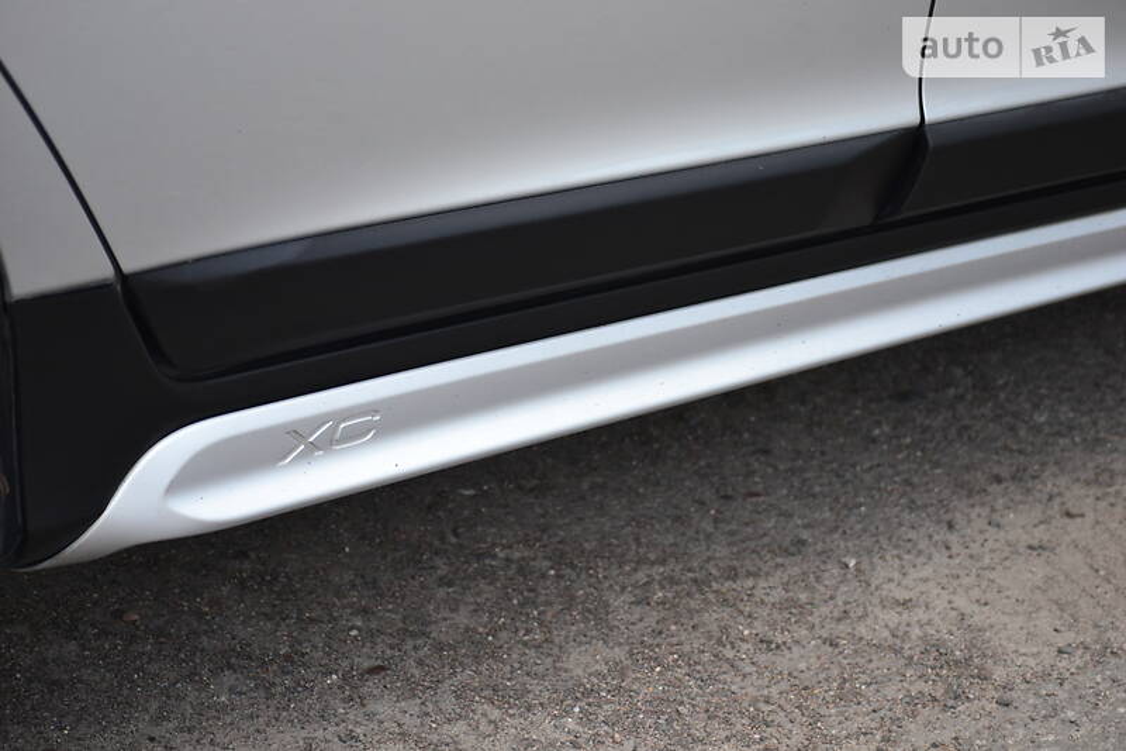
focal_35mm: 98
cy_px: 376
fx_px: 3049
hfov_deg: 20.9
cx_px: 563
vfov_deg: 14.0
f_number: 4.2
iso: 200
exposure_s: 1/160
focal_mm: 65
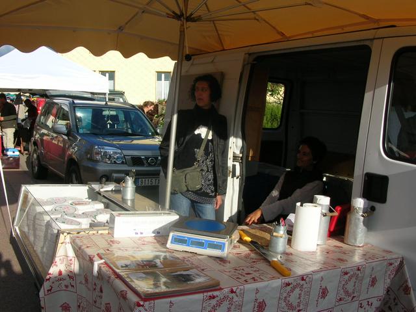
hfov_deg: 52.6
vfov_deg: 40.7
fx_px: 421
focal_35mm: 35
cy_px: 156
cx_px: 208
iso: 50
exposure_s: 1/280
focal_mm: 5.8
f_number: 5.6
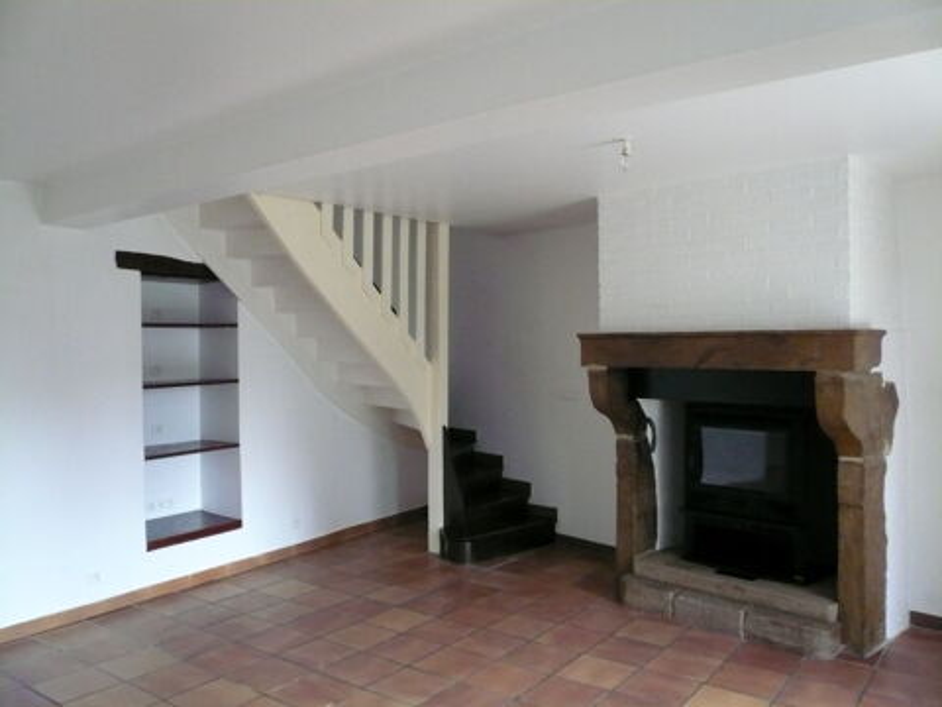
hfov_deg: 63.4
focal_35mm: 28
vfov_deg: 49.7
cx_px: 471
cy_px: 354
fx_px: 762
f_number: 2.8
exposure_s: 1/125
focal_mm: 4.6
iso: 400
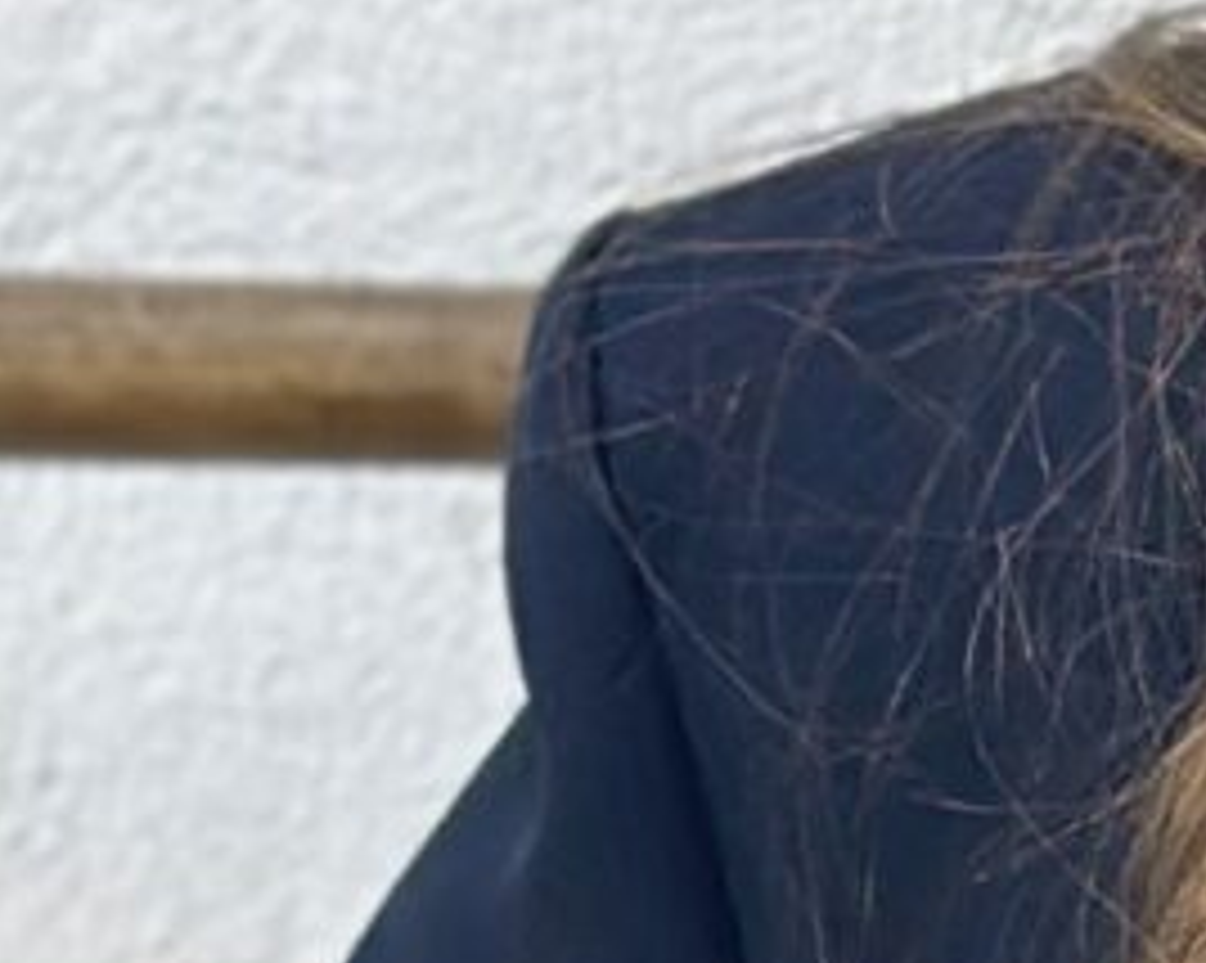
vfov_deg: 3.4
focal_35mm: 448
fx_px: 15979
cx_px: 3303
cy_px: 2182
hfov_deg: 4.2
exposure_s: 1/638
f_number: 1.78
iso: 80
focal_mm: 6.86
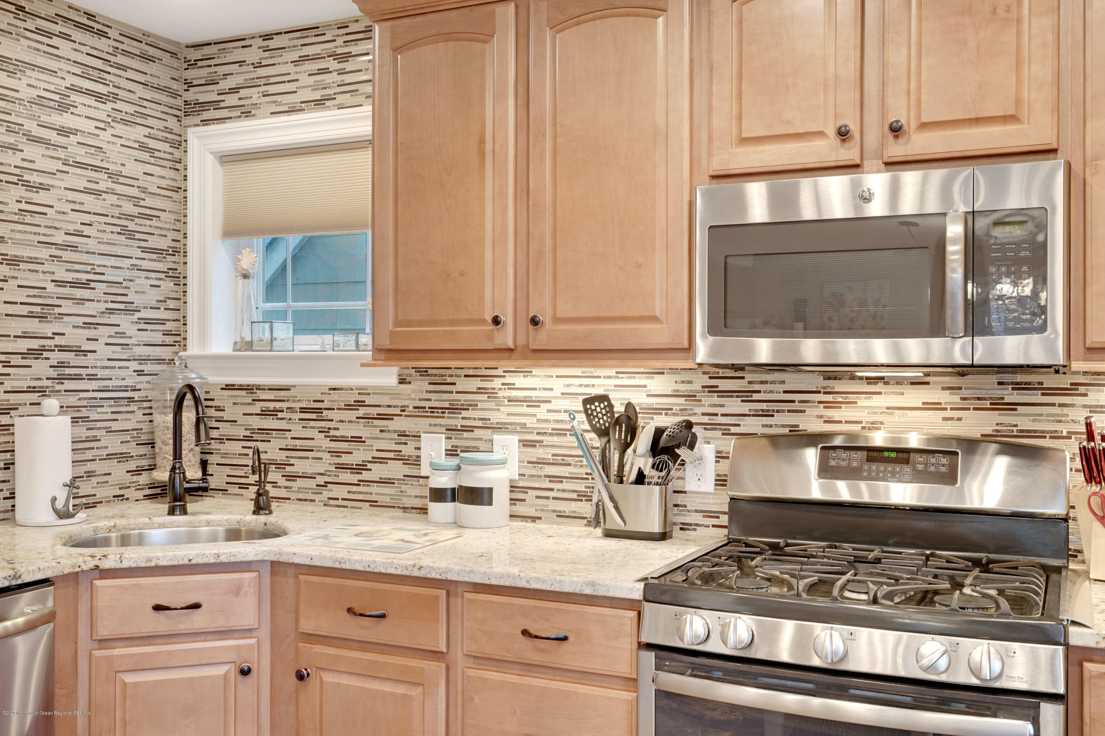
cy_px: 368
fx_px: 1043
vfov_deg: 38.9
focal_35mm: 34
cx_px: 552
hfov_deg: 55.8
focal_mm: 34
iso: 320
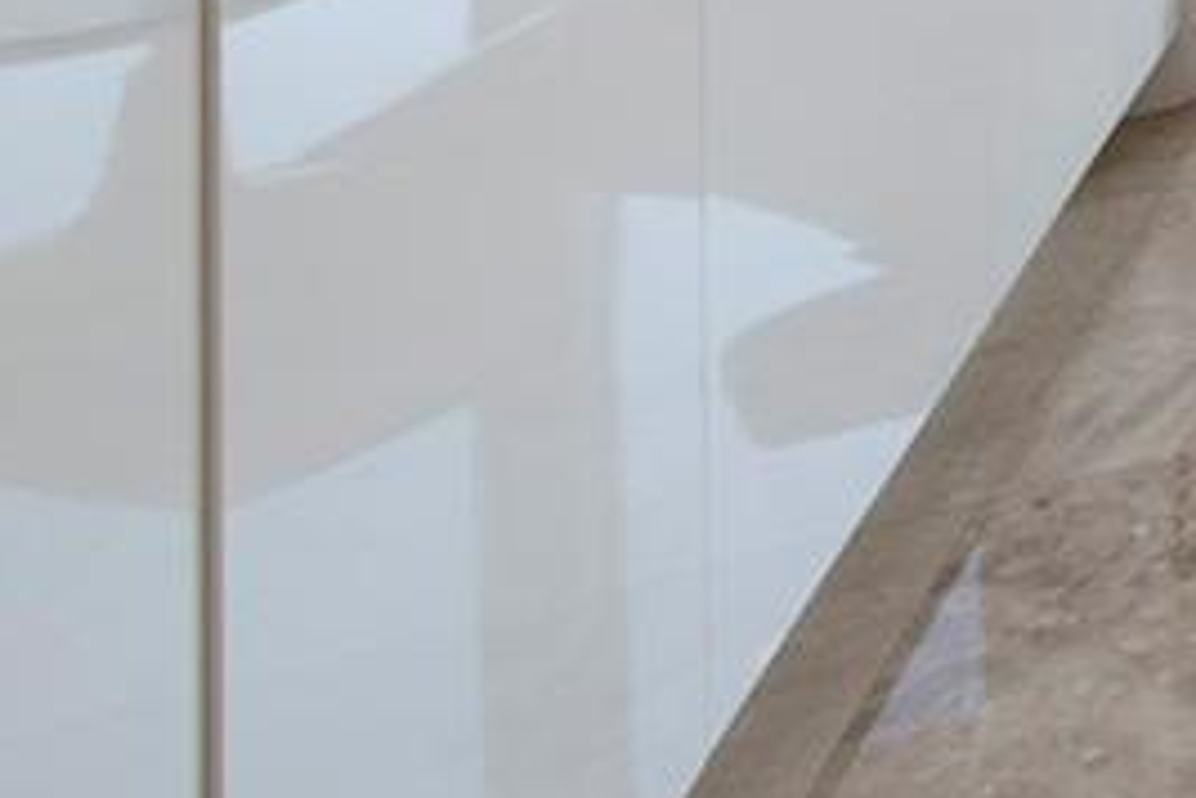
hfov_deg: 11.9
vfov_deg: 11.7
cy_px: -1361
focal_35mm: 84
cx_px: 3494
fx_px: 2790
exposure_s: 1/30
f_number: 11
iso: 100
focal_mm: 14
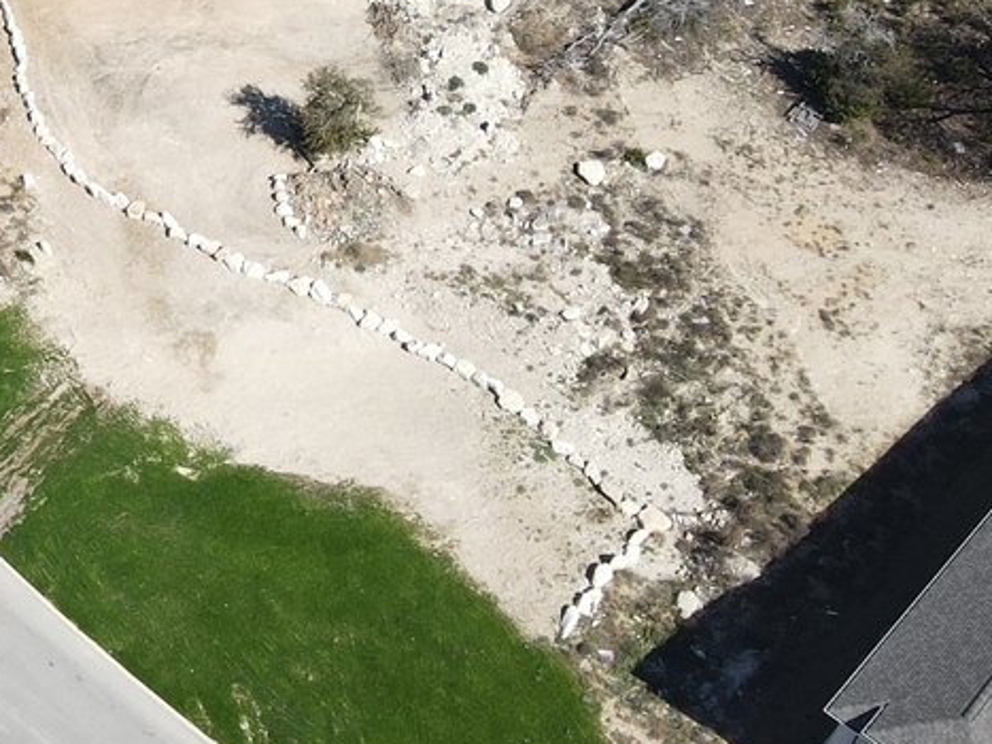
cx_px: -28
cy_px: 49
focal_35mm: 74
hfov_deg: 24.9
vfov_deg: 19.5
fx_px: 2120
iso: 100
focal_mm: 4.5
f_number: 2.8
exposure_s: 1/640
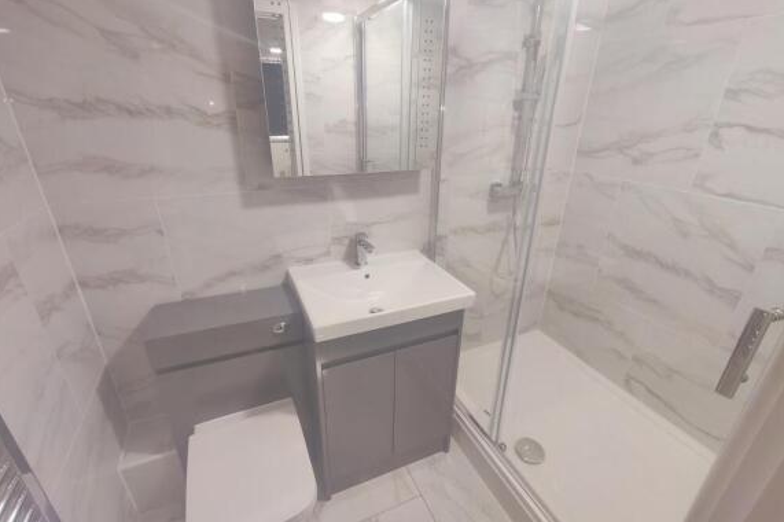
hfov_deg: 93.3
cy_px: 273
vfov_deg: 70.3
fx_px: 370
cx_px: 395
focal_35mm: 17
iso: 160
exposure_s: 1/50
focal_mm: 1.96
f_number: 2.2
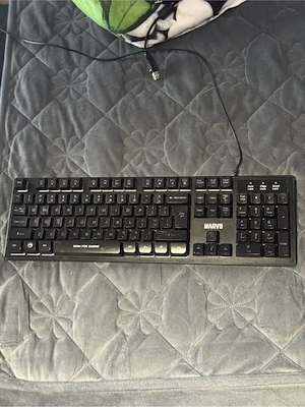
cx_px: 152
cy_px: 204
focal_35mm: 48
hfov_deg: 30.3
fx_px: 564
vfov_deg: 39.7
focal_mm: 6.76
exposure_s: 1/30
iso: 800
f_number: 1.78
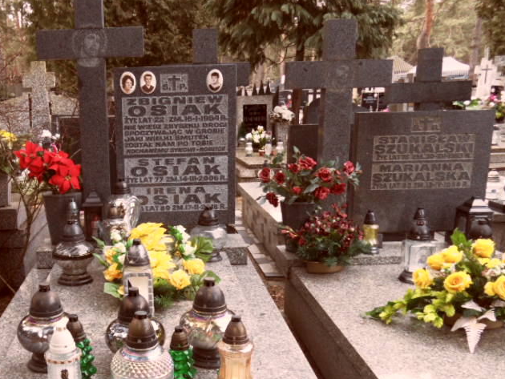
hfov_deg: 46.4
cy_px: 247
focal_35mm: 39
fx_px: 569
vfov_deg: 36.5
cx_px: 135
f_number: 3.2
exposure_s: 1/90
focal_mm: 3.9
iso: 100
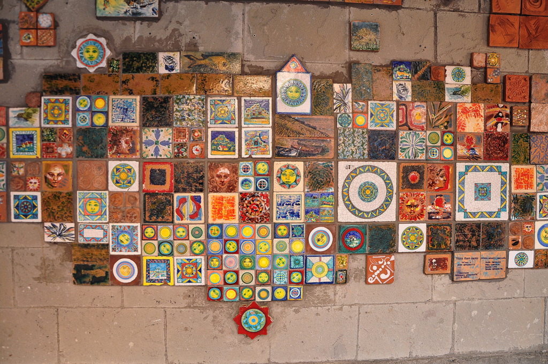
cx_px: 274
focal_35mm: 27
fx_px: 410
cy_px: 182
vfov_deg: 47.8
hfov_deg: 67.4
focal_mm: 18
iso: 400
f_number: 4.5
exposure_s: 1/80
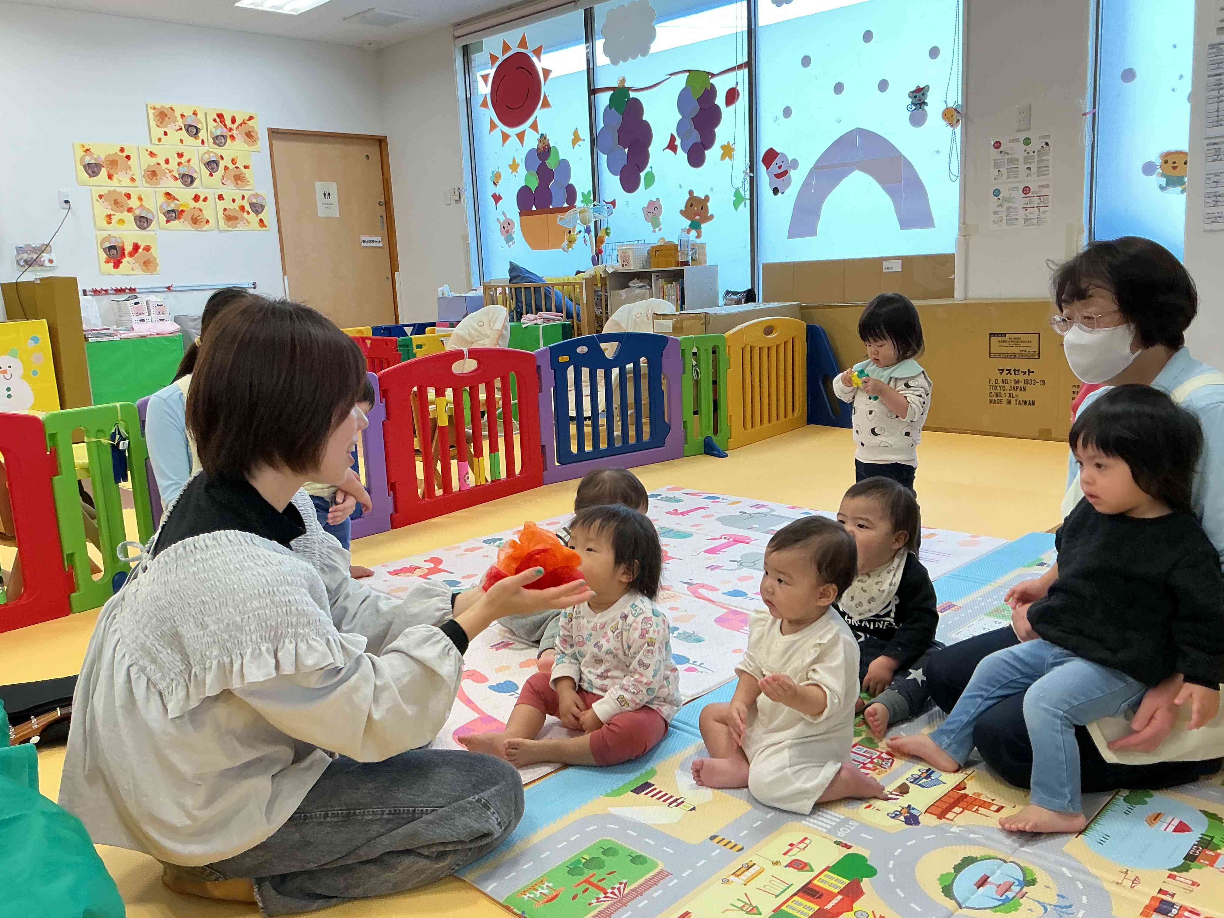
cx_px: 612
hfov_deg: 61.7
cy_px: 459
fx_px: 1025
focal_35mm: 29
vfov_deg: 48.2
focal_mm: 3
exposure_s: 1/120
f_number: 1.8
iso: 50
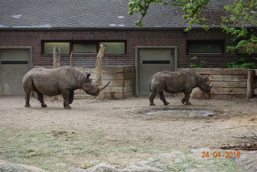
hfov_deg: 28.8
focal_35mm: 70
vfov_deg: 19.5
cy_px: 86
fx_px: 500
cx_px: 128
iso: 125
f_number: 5
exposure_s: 1/80
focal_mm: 25.7
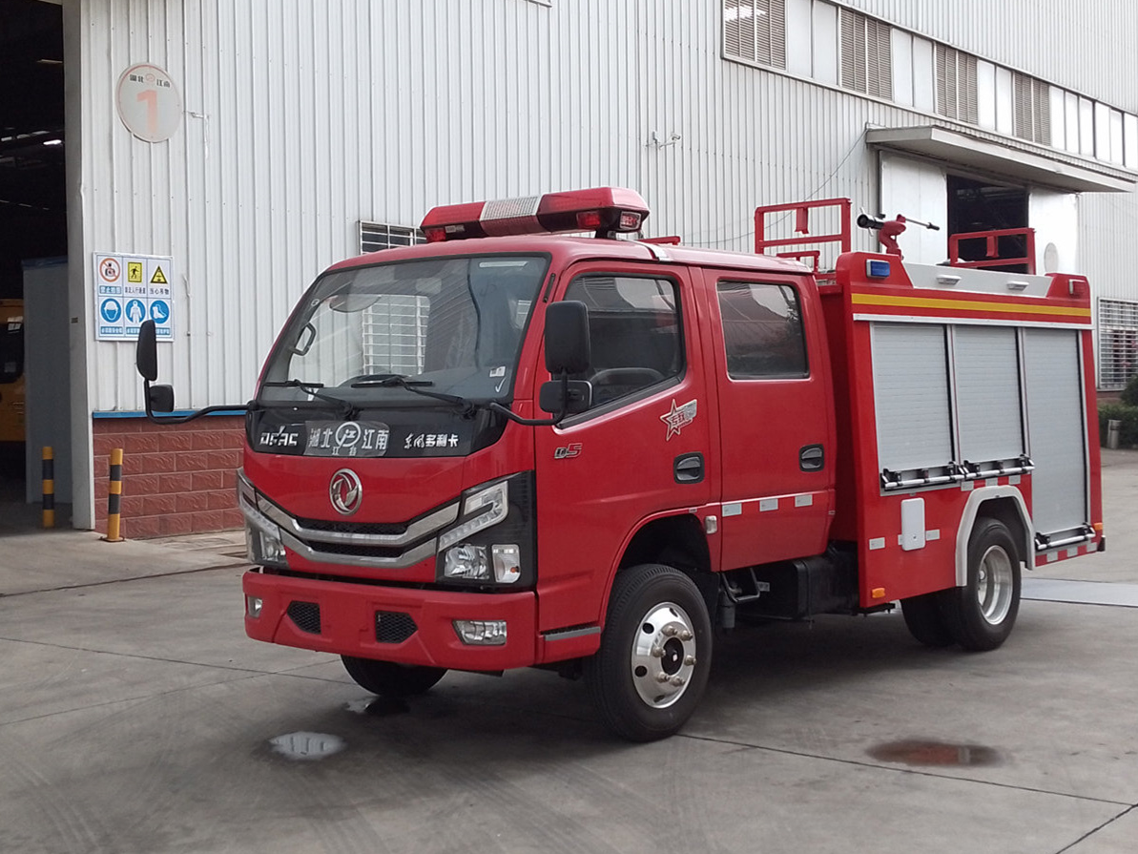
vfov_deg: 40.7
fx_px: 1151
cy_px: 381
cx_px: 607
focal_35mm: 35
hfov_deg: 52.6
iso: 64
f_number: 1.8
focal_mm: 3.69
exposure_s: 1/60
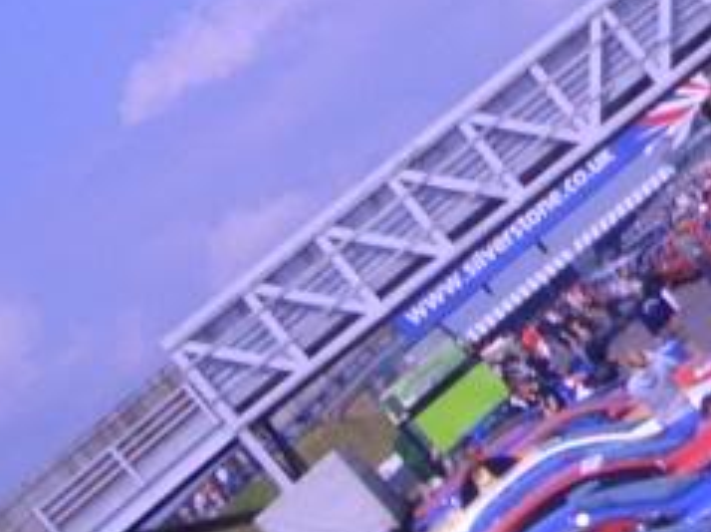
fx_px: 3139
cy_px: 111
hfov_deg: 12.1
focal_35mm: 153
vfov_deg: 9.7
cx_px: 1171
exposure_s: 1/800
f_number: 4
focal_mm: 4.8
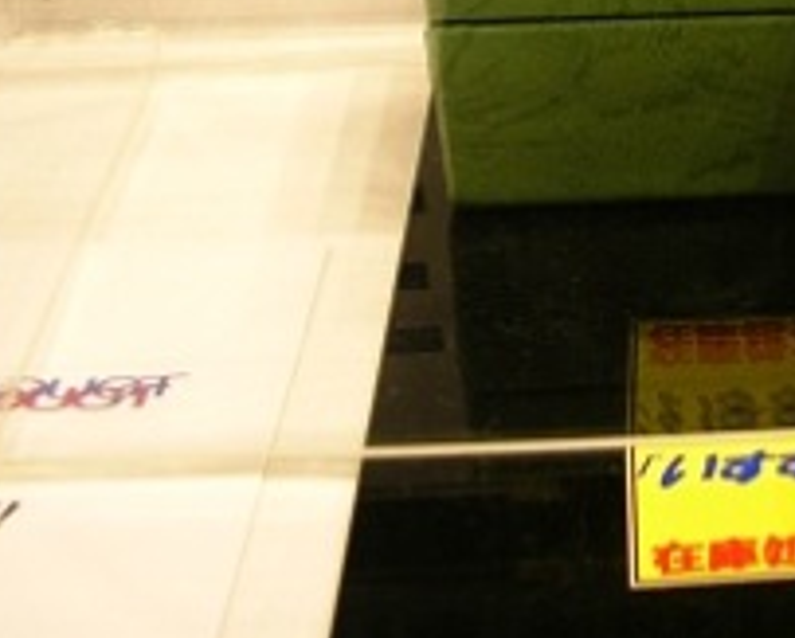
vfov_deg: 17.7
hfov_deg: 21.6
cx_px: 858
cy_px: -49
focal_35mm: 84
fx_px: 1979
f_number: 2.8
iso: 50
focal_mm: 5.8
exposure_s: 1/15.7
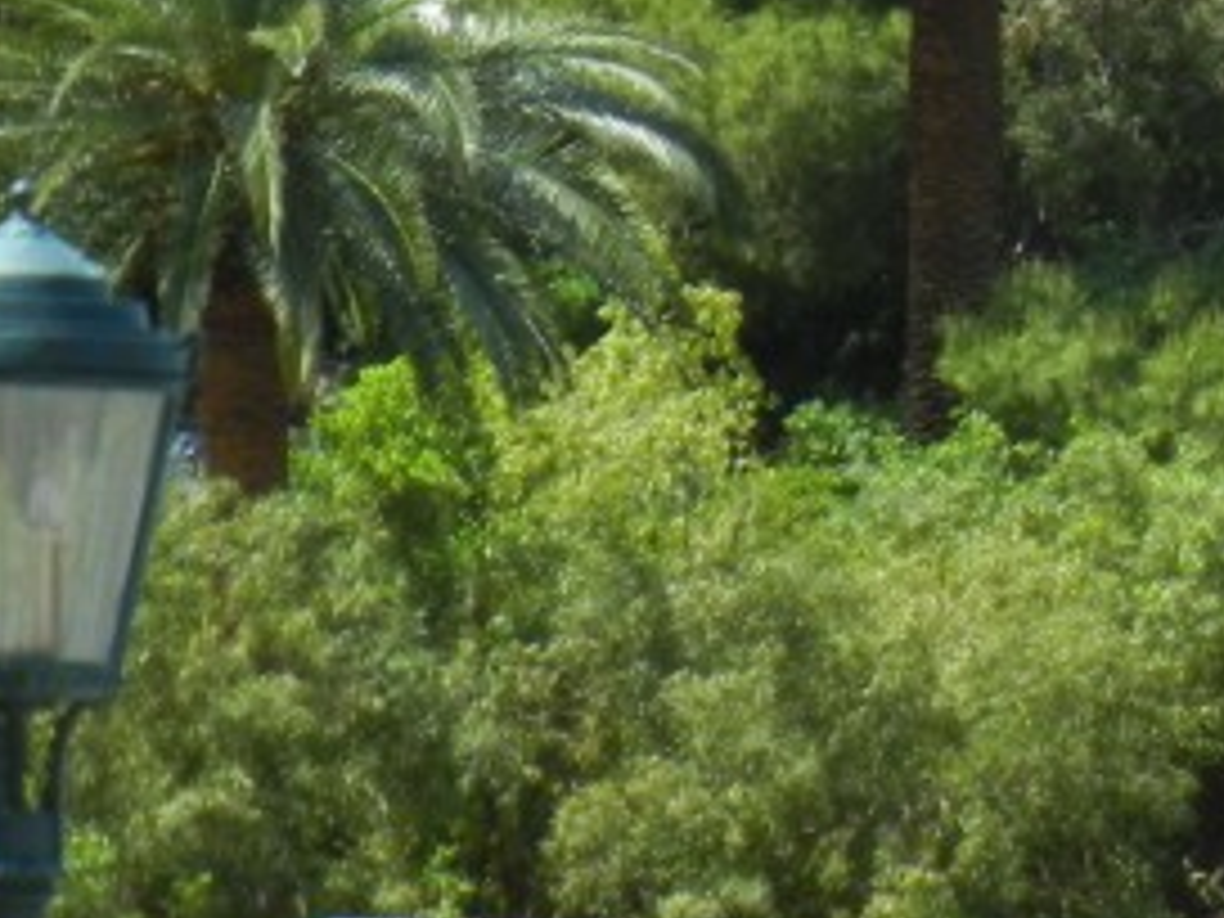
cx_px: 2038
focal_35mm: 656
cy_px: 238
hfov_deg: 3.0
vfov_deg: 2.3
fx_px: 23196
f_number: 4.6
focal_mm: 31.4
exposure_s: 1/460
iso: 160
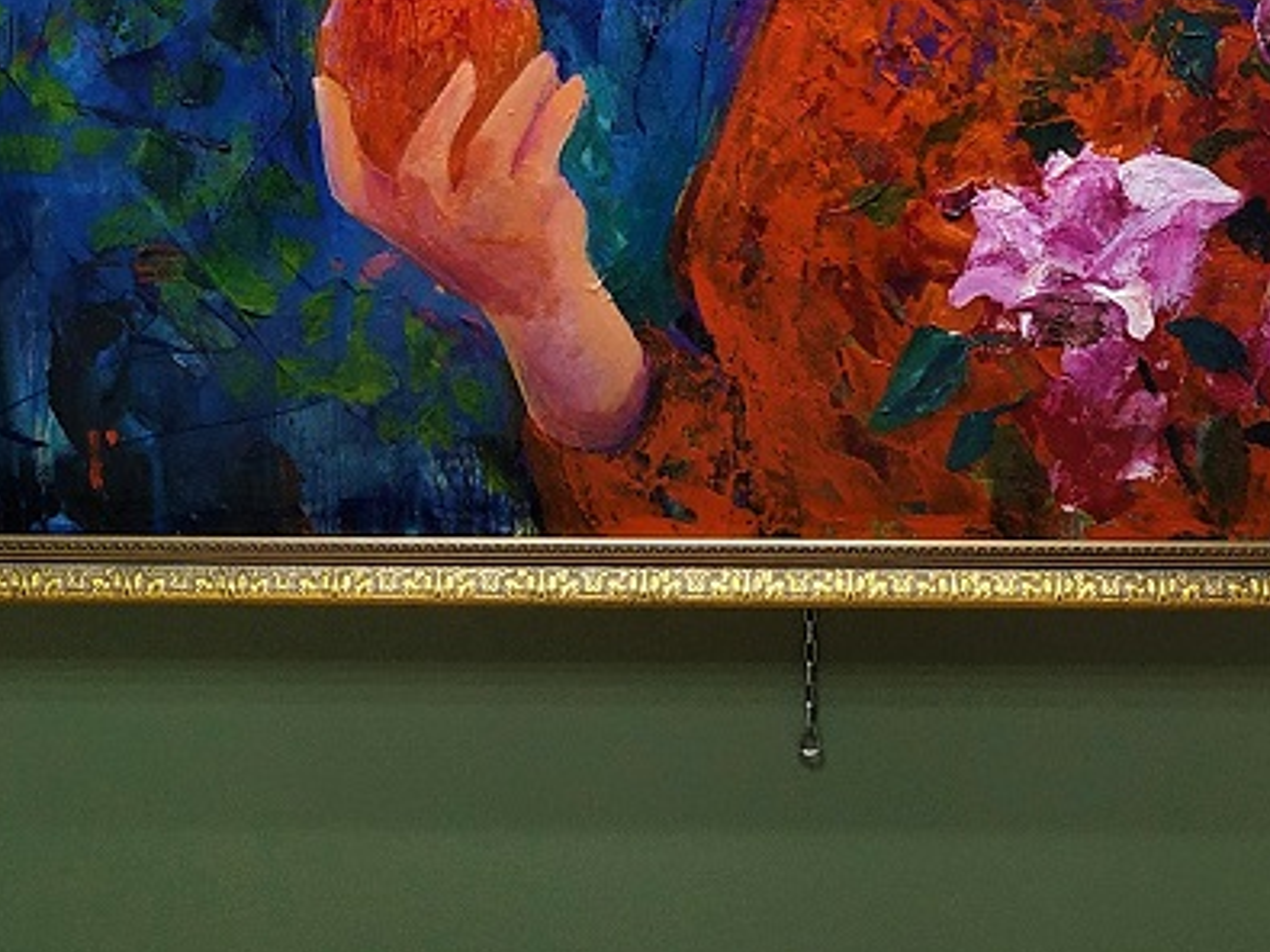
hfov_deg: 26.5
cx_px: 862
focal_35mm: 73
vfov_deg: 18.1
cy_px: -437
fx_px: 2677
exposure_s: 1/143
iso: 160
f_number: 1.9
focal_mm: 3.94
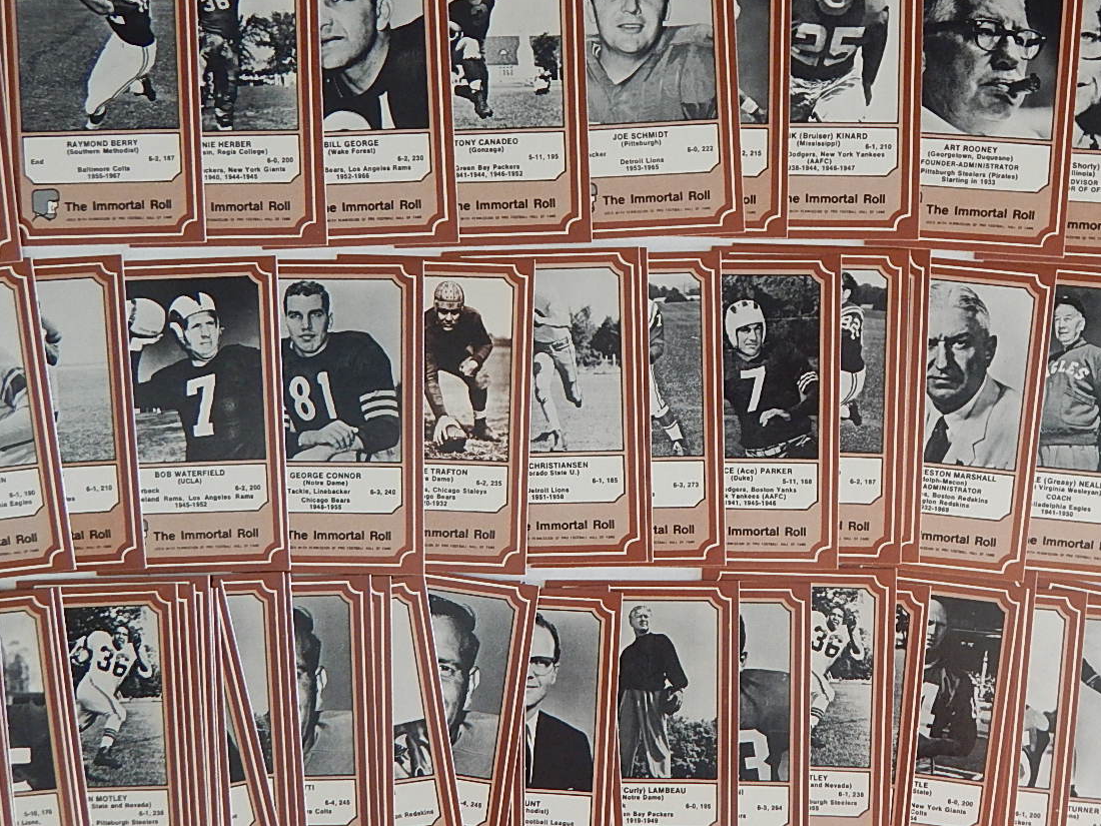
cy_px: 451
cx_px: 688
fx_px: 1018
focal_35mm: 32
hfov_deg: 56.1
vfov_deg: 44.1
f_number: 3
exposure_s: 1/30
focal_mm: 4
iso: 250
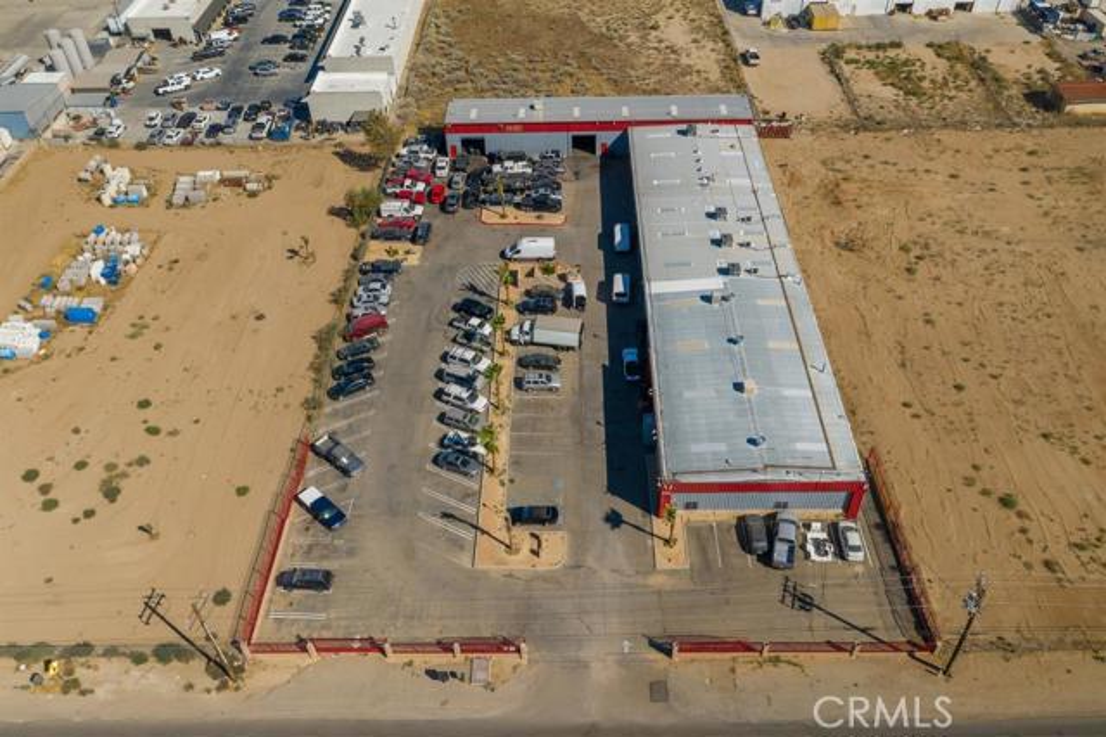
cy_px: 368
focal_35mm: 28
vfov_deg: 46.4
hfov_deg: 65.5
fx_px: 860
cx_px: 553
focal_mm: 10.26
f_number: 5
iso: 100
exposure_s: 1/320
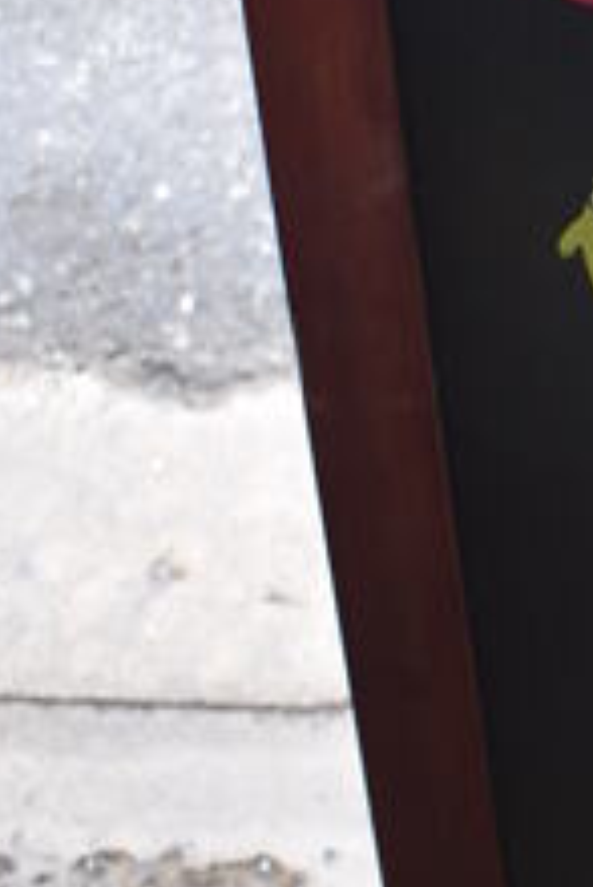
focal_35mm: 112
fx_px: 2763
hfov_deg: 11.3
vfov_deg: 17.7
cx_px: 1113
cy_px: -30
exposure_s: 1/200
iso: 800
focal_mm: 18
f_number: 3.5
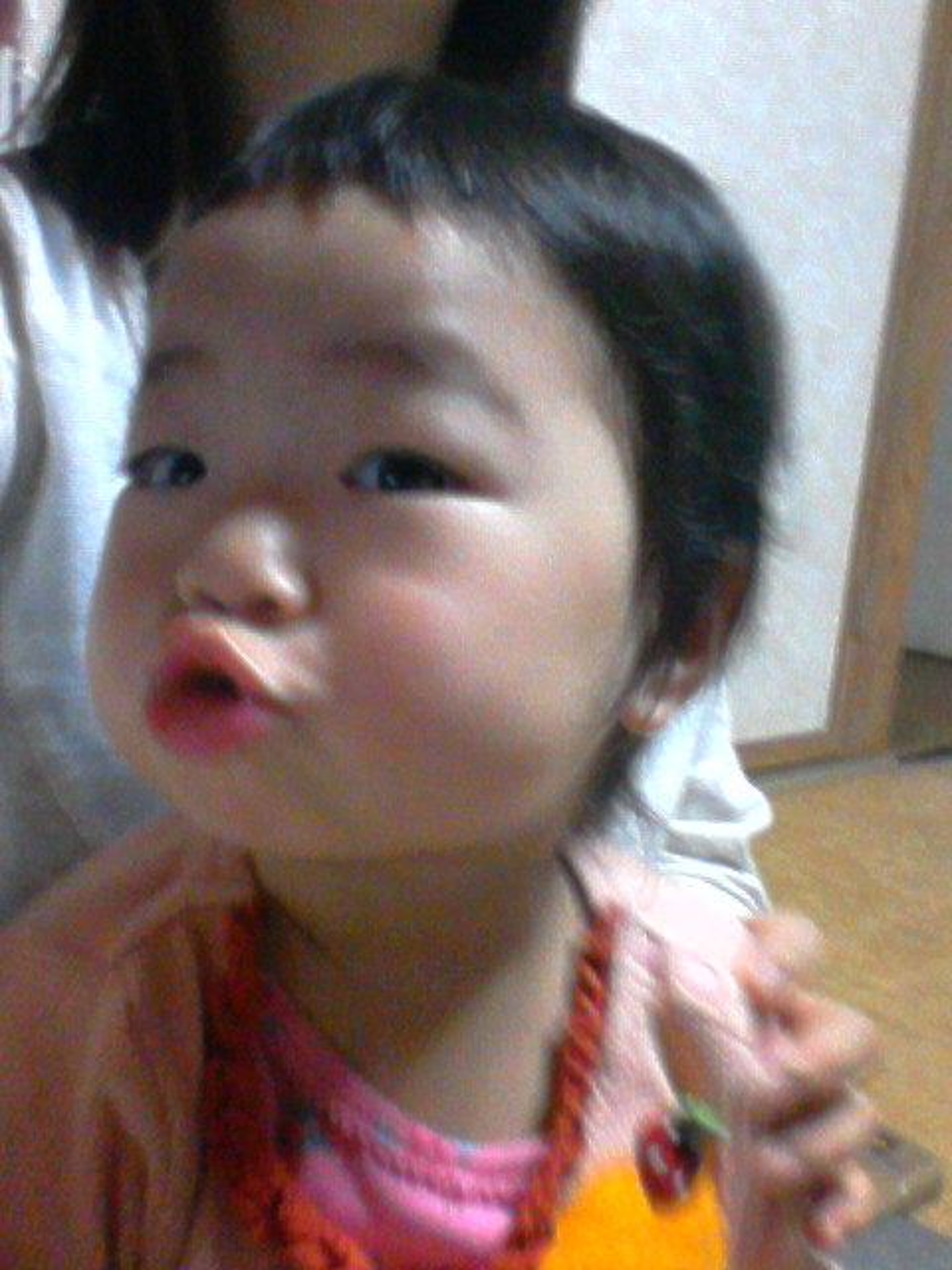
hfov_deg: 48.2
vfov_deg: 61.7
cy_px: 635
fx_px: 1063
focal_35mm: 29
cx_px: 476
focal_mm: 1.5
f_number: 2.8
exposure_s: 1/14.9
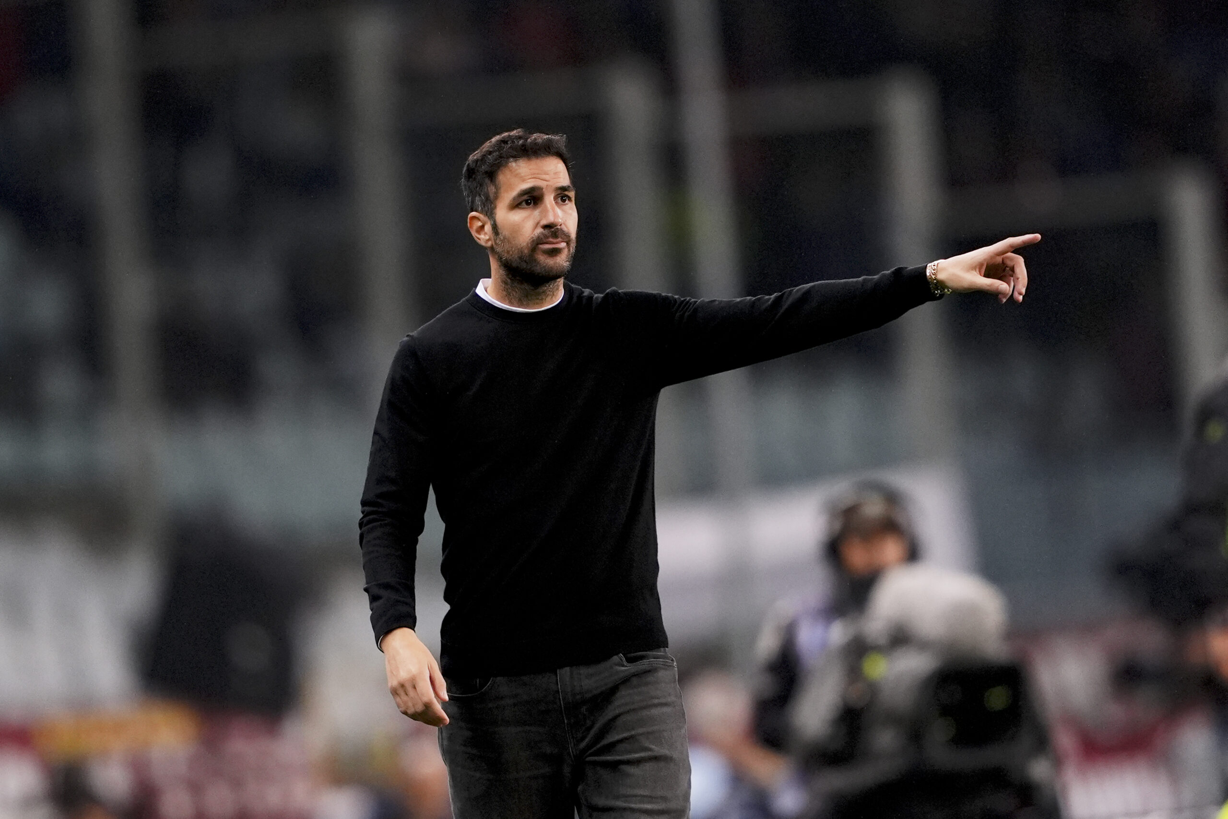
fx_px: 13644
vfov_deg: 3.4
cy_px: 410
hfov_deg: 5.2
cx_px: 614
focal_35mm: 400
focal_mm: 400
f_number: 2.8
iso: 1600
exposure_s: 1/1250
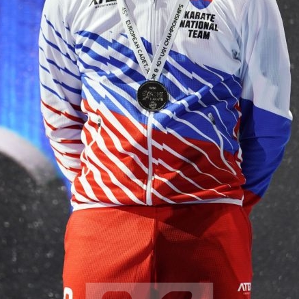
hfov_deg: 3.8
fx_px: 4554
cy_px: 102
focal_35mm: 466
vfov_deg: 3.8
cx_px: 150
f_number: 2.8
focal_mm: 200
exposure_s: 1/250
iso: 500
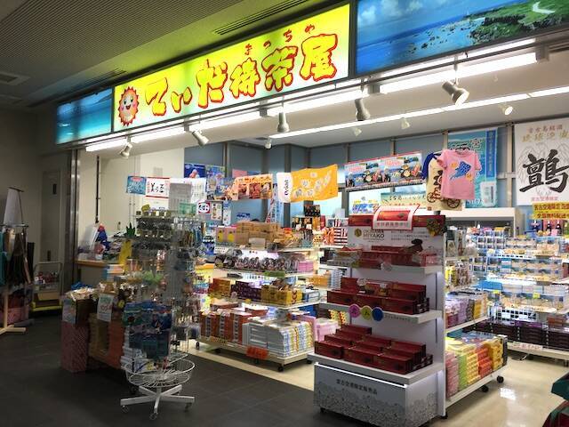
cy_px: 214
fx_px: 477
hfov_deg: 61.7
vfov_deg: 48.2
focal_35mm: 29
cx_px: 284
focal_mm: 4.15
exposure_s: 1/60
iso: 25
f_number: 2.2
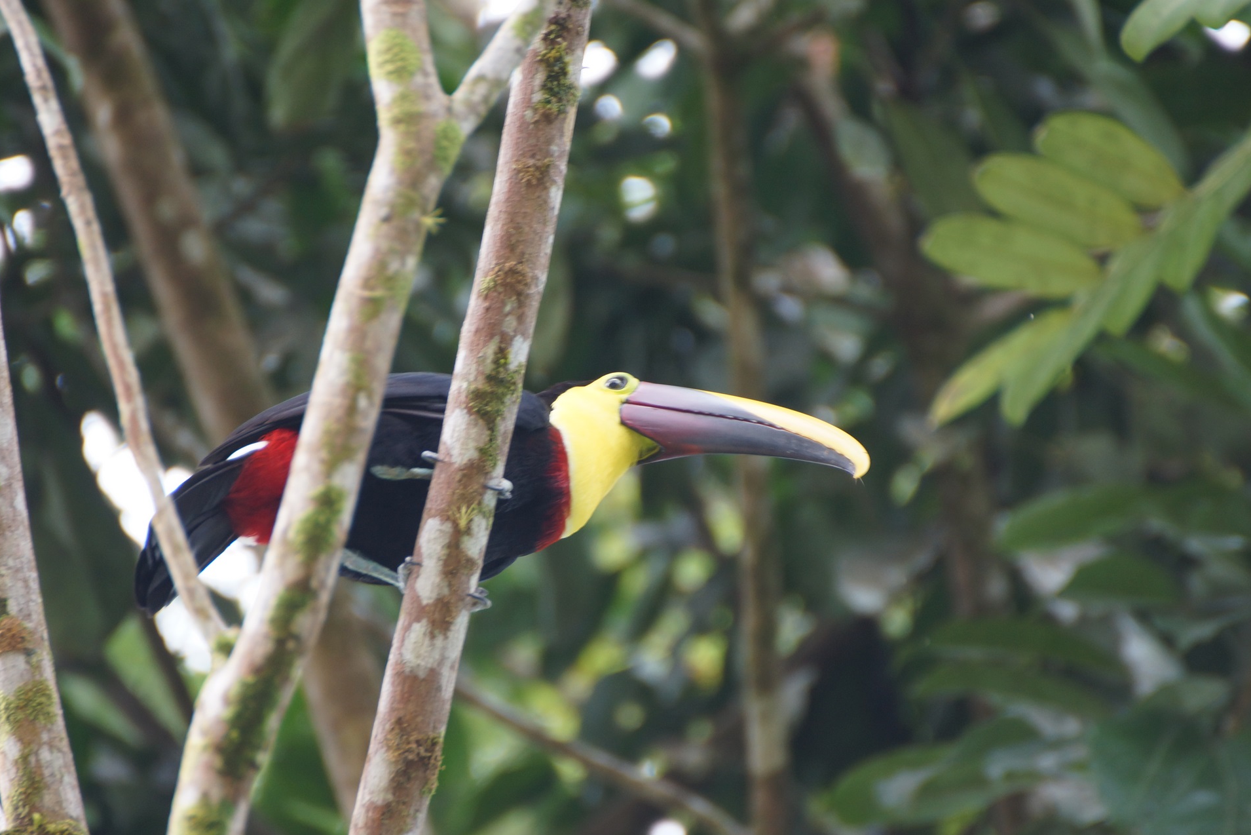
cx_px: 553
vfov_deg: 2.3
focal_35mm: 589
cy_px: 462
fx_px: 20469
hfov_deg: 3.5
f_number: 5.6
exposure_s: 1/40
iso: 200
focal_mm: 300
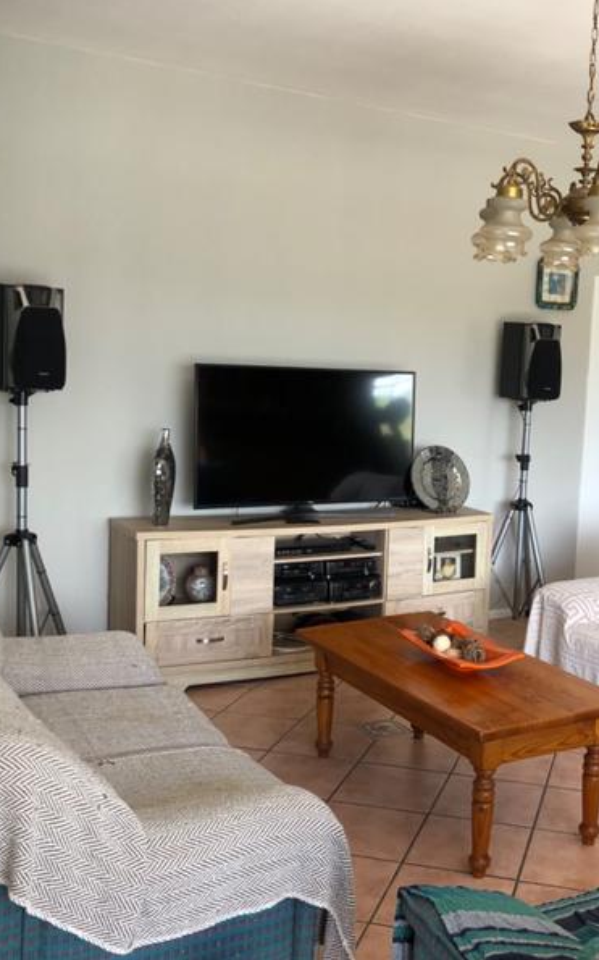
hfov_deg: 31.4
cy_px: 478
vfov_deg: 49.3
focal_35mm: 40
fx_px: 1045
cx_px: 447
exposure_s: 1/30
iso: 32
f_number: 1.8
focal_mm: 4
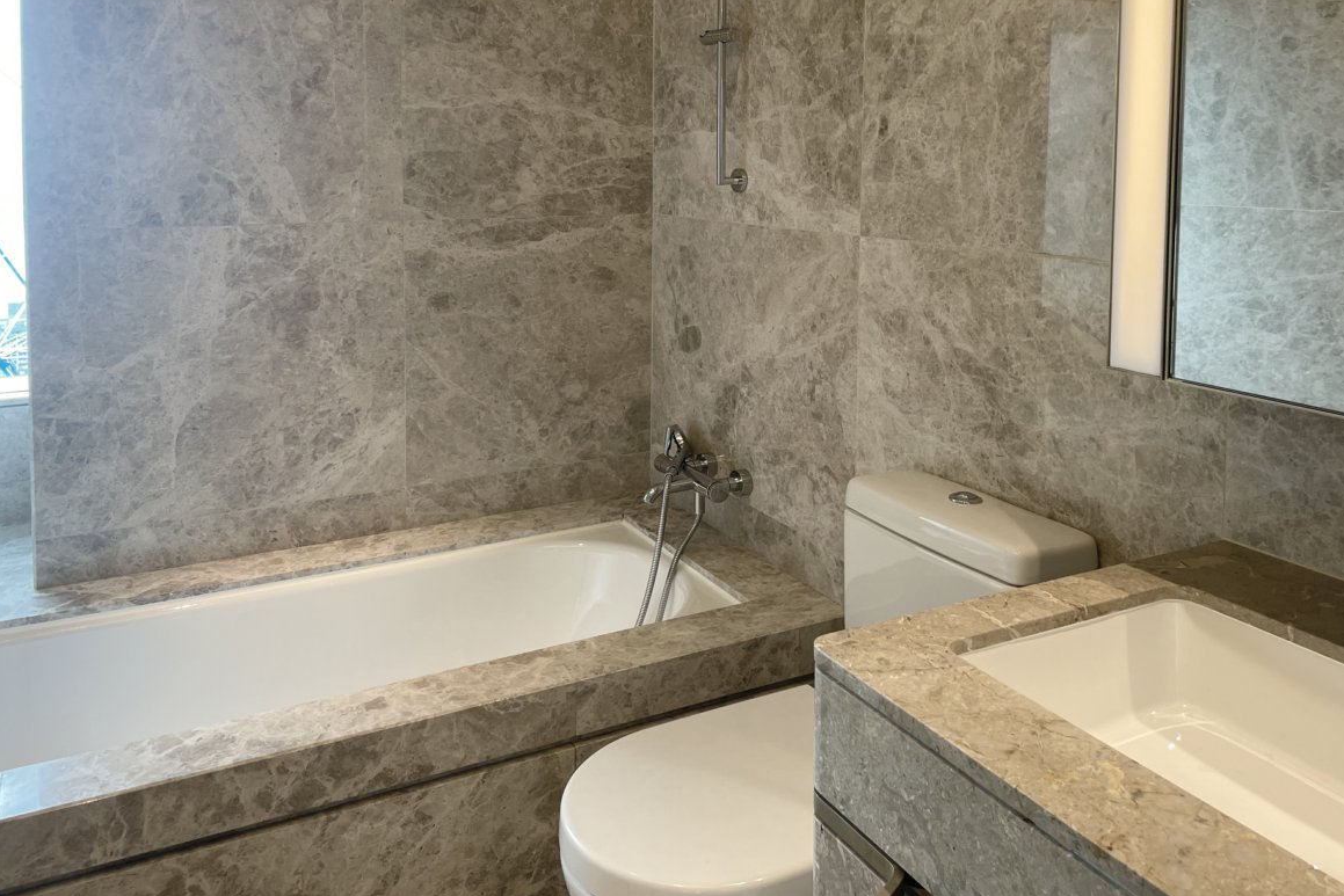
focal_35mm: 28
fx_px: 1045
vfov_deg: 46.4
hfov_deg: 65.5
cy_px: 418
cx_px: 692
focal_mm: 4.2
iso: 80
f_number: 1.6
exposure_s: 1/100
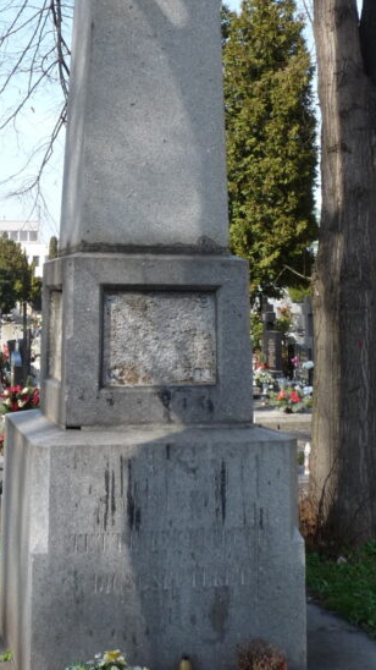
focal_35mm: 55
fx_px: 975
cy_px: 134
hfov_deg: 21.8
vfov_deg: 36.6
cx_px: 133
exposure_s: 1/200
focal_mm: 4.8
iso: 100
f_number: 5
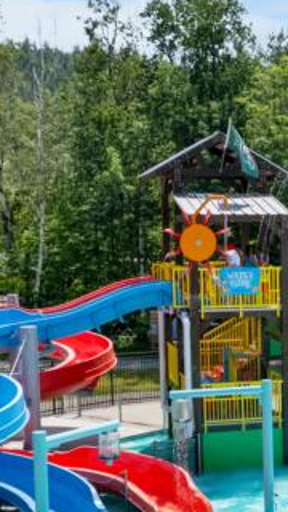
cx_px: 371
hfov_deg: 15.9
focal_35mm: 72
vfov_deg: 29.1
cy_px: 347
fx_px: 977
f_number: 2.8
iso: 100
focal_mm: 8.38
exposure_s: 1/3200
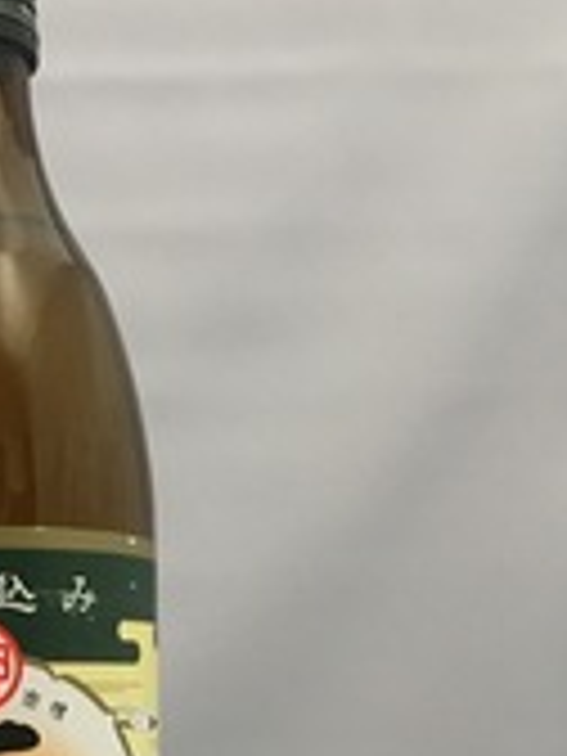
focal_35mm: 62
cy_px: 720
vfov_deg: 29.5
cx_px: -4
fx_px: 1354
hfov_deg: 22.7
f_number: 2.2
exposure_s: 1/15
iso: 200
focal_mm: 4.15
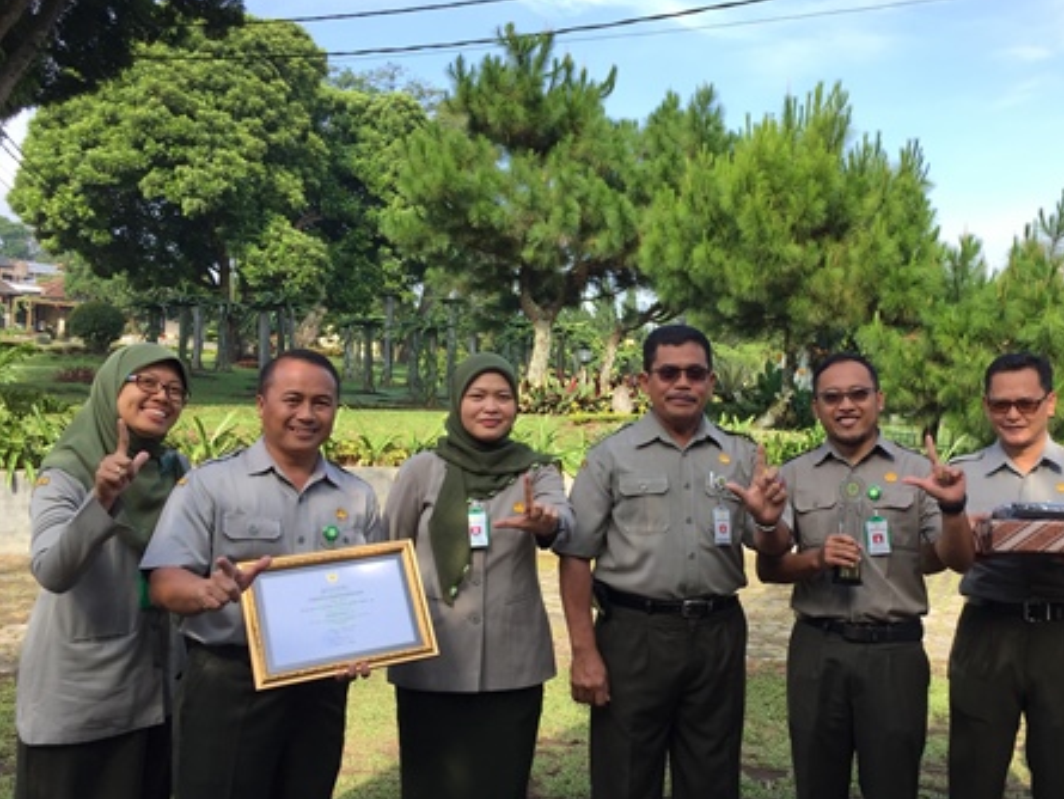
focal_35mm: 36
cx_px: 659
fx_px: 1107
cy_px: 420
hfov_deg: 50.9
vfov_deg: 39.7
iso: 32
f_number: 2.2
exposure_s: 1/542
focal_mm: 4.15
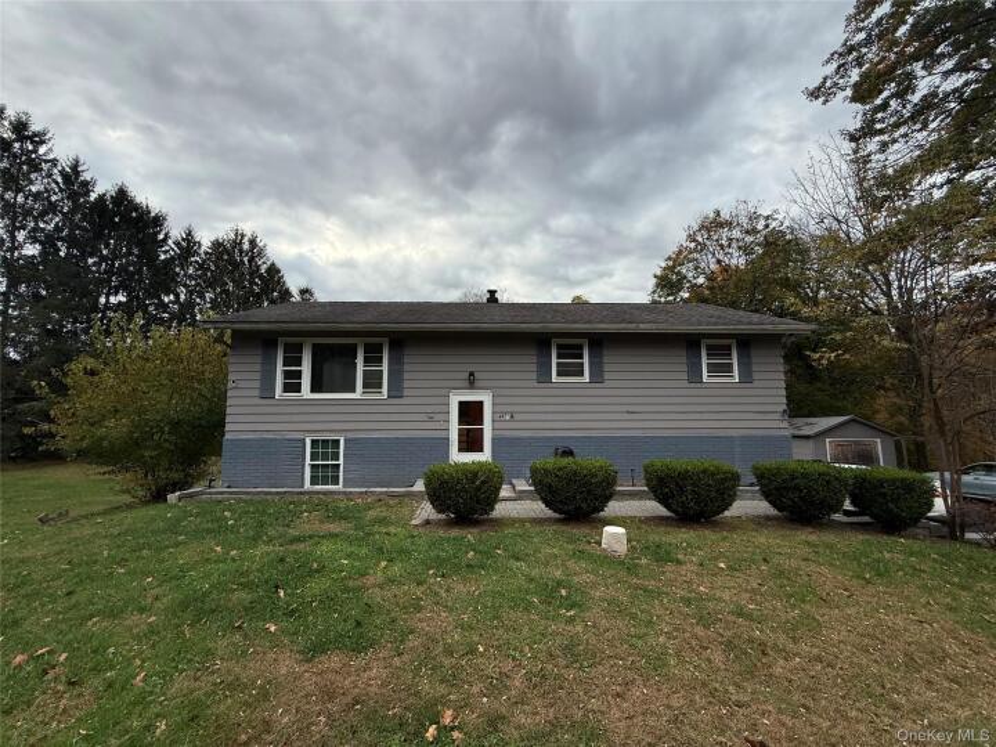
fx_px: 403
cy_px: 374
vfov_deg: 85.7
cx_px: 498
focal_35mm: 14
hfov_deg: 102.1
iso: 64
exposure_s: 1/742
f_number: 2.2
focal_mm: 2.22
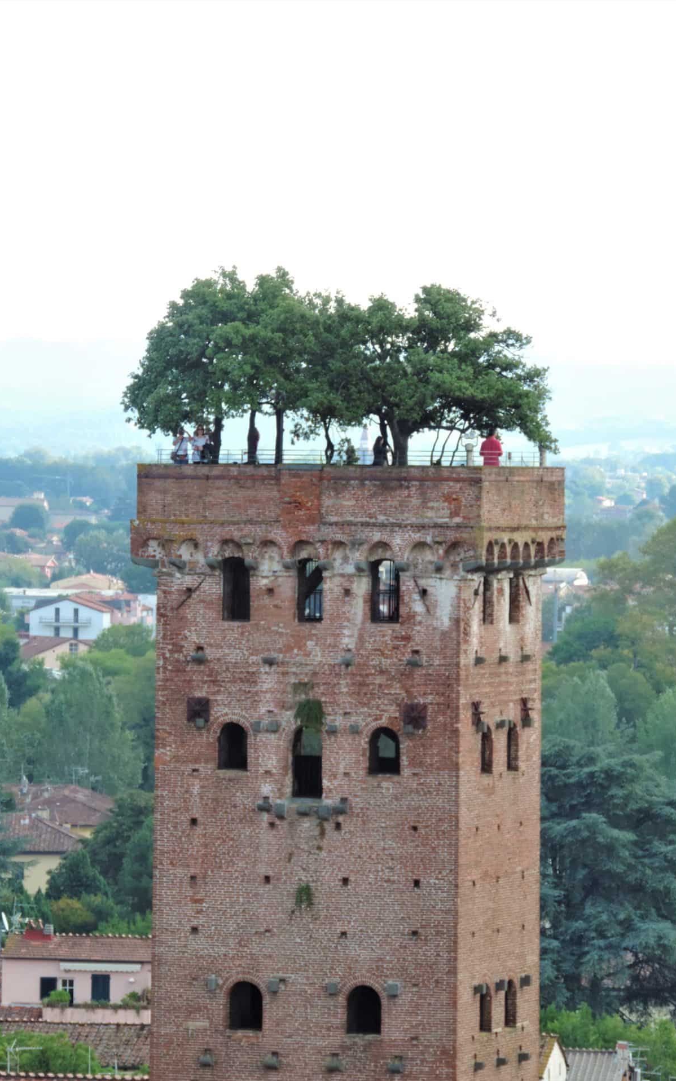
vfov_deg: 7.2
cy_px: 541
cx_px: 331
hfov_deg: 4.5
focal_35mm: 292
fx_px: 8608
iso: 125
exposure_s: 1/200
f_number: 4.7
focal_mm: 49
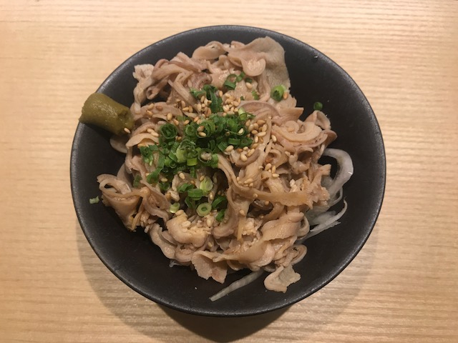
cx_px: 229
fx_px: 370
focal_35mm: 28
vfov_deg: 49.7
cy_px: 172
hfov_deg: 63.4
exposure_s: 1/33
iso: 25
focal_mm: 3.99
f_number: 1.8
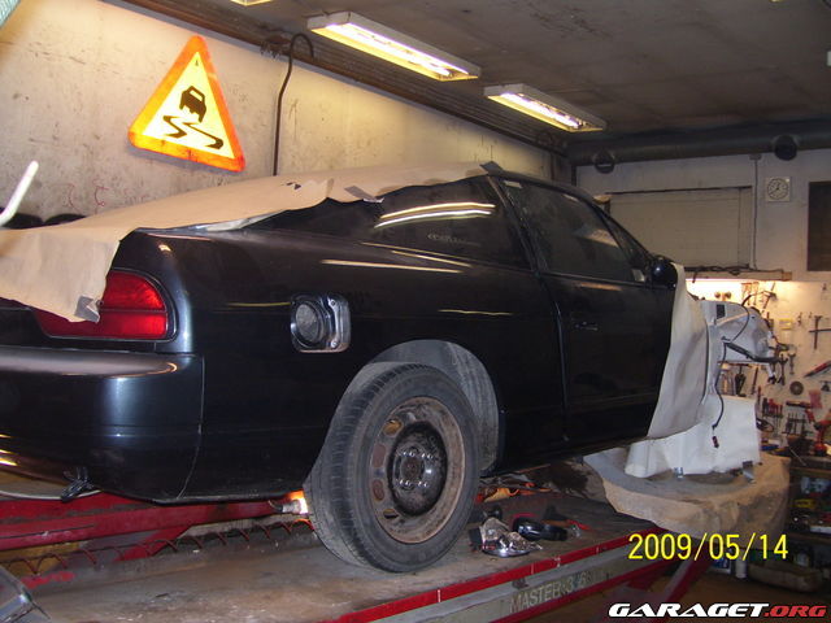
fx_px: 888
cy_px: 312
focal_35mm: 37
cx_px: 416
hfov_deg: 50.1
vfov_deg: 38.7
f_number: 2.7
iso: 125
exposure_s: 1/60
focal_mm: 6
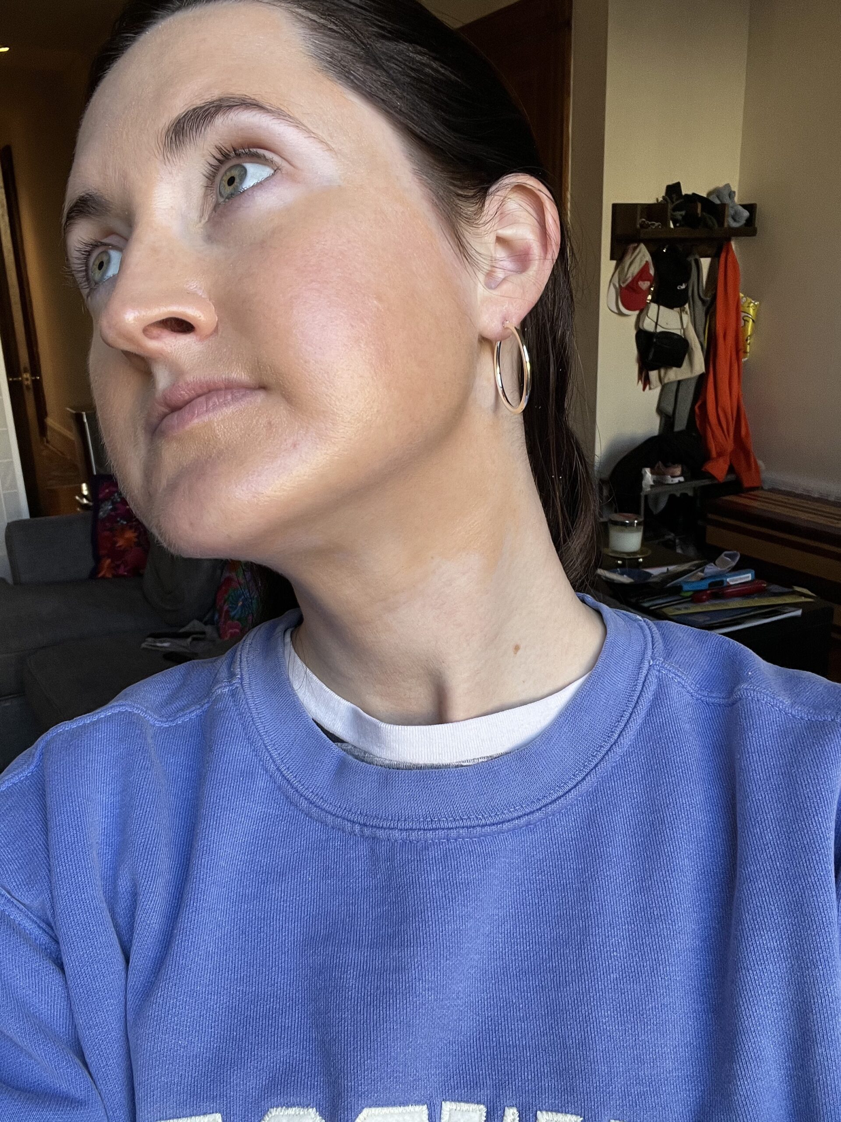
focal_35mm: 30
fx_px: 972
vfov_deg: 60.0
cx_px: 420
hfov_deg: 46.8
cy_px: 561
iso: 64
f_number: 2.2
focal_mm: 2.71
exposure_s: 1/60
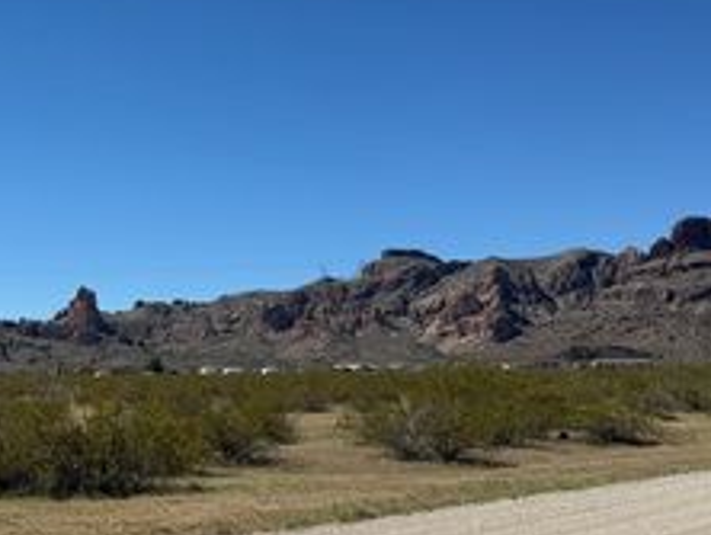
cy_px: 296
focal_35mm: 54
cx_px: 29
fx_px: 1110
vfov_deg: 27.1
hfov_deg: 33.1
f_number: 1.78
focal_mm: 6.76
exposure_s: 1/7353
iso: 80
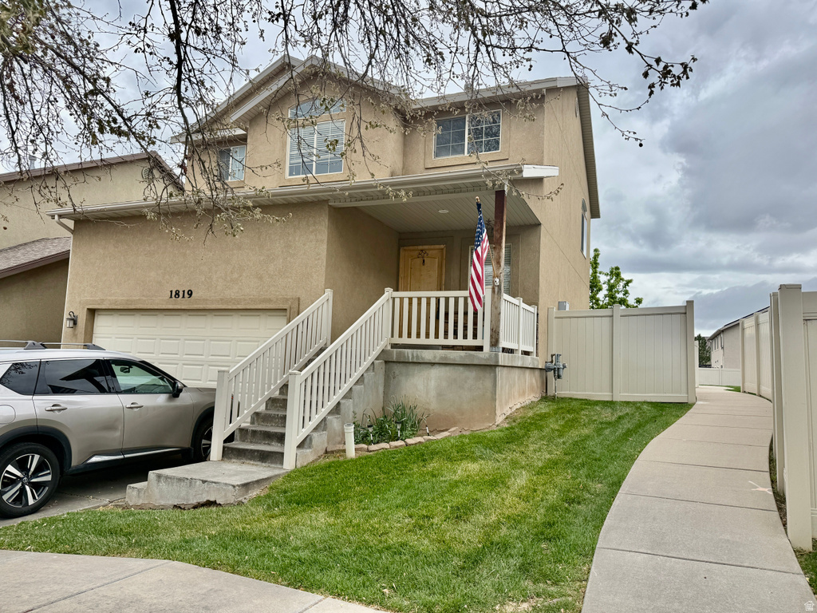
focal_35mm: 24
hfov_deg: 71.6
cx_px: 408
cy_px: 306
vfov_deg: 56.8
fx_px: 566
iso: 80
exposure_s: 1/2232
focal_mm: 6.76
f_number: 1.78
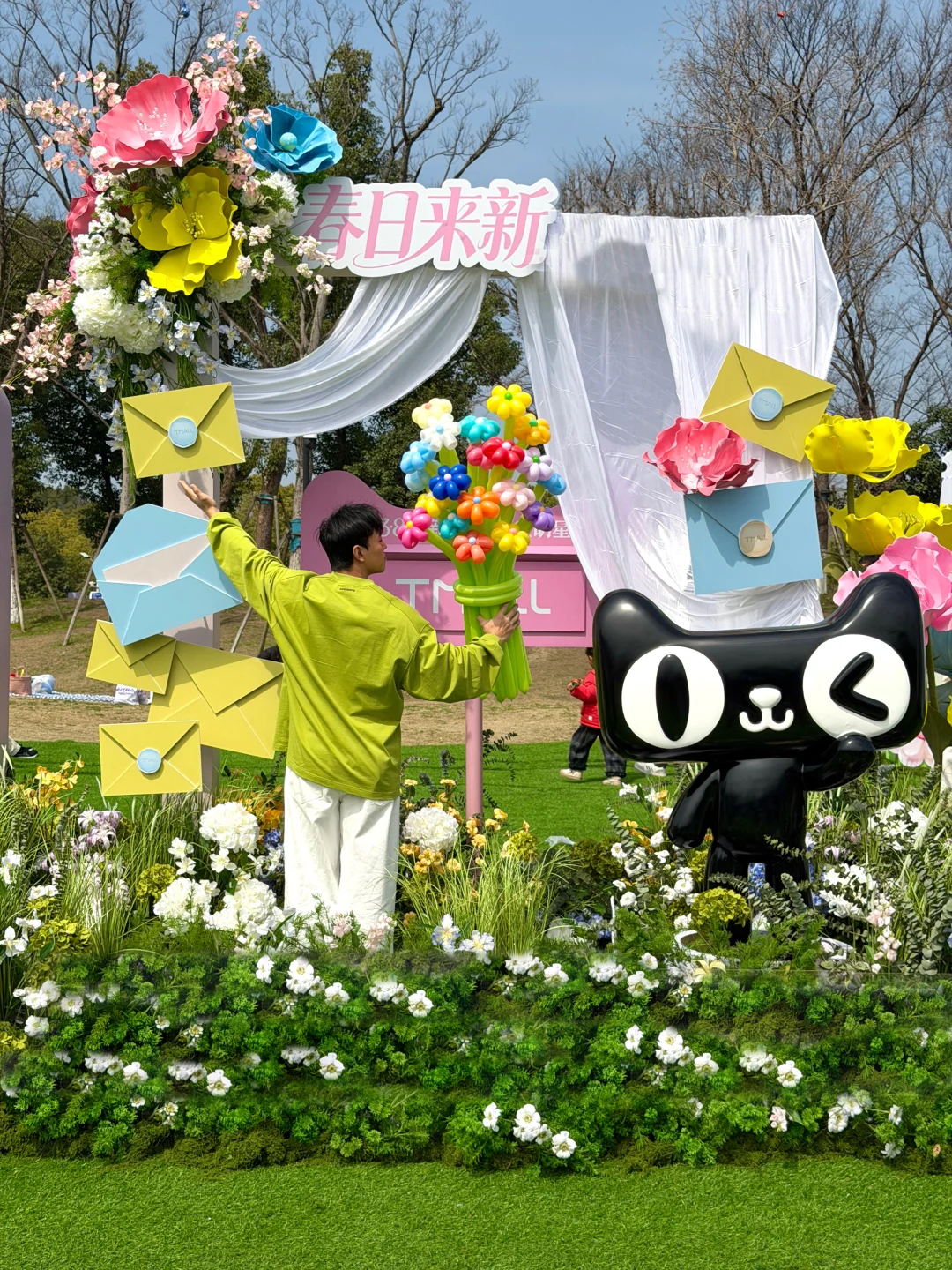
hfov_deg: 30.3
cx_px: 476
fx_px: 1760
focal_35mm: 48
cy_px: 635
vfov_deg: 39.7
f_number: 1.78
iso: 64
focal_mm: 6.76
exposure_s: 1/9901
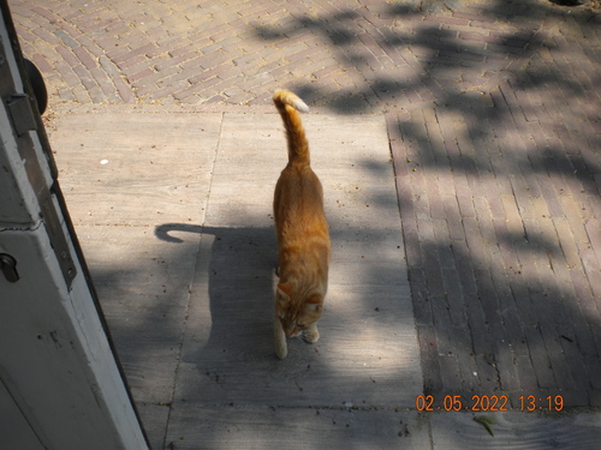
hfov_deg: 52.6
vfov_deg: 40.7
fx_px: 608
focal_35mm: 35
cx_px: 300
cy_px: 225
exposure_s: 1/516
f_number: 4.6
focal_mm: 6.3
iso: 80
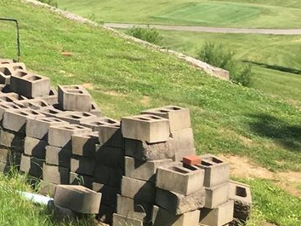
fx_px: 1077
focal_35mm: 124
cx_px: -318
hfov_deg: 13.4
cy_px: -117
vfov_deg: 11.4
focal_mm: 4.15
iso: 25
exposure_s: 1/927
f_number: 2.2
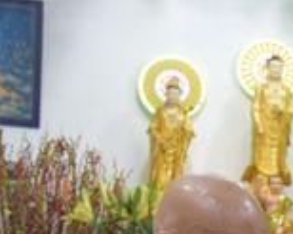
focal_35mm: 95
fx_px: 823
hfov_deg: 18.5
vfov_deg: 15.0
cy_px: 350
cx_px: 401
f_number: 4
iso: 720
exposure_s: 1/60
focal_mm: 24
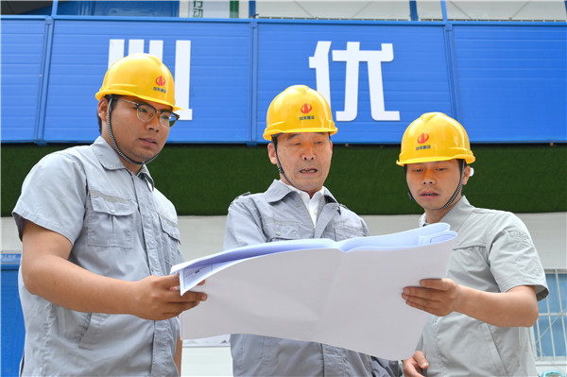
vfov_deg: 33.3
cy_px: 188
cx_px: 284
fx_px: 629
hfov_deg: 48.5
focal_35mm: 40
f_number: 7.1
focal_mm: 40
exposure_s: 1/500
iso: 1000
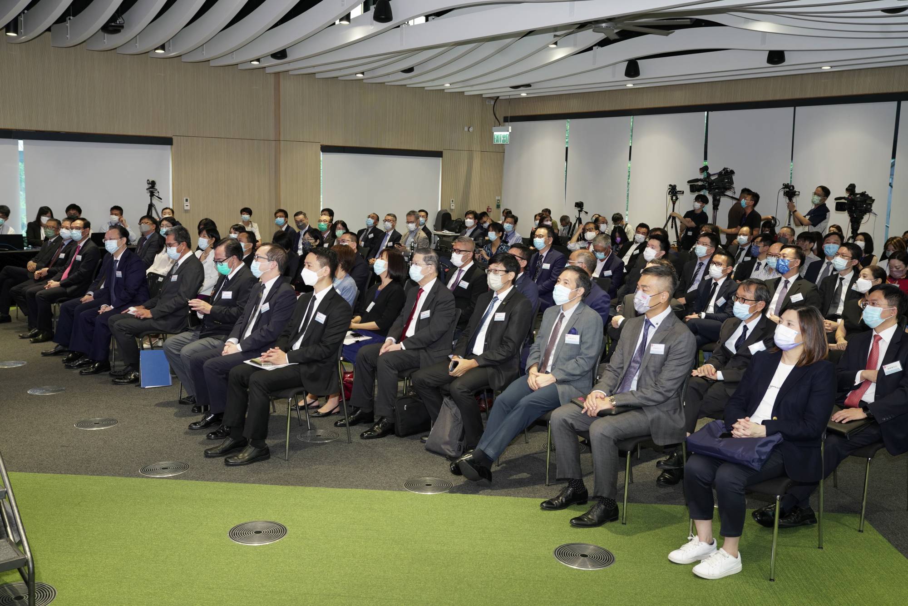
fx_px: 832
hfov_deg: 57.2
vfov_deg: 40.0
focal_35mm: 33
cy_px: 303
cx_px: 454
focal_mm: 33
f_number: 5
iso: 1250
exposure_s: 1/60
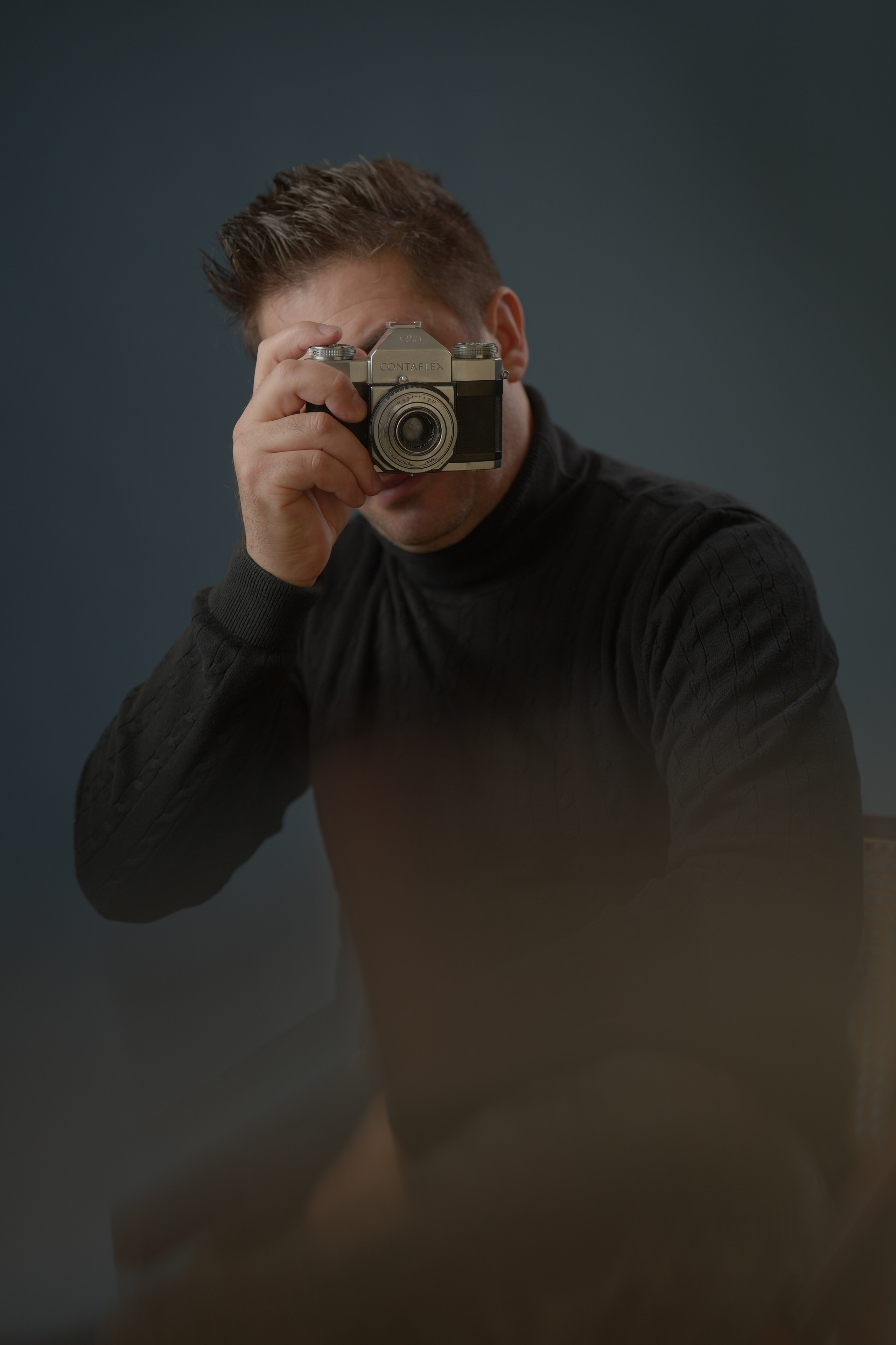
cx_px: 448
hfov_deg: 27.0
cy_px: 672
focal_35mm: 50
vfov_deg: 39.6
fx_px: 1867
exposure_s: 1/500
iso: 400
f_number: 2.2
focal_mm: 50
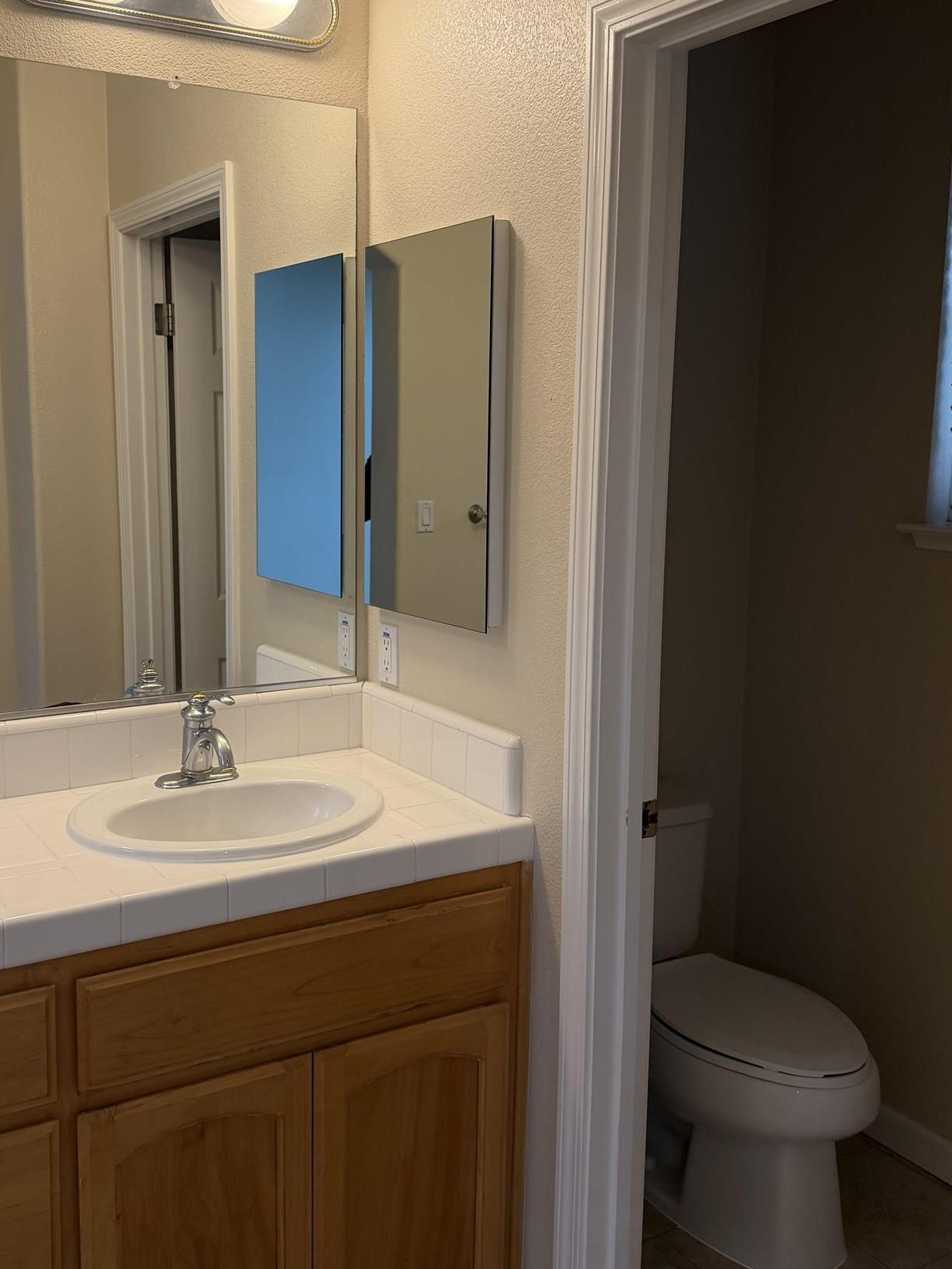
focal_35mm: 34
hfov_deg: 41.6
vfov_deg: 53.9
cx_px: 374
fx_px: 1246
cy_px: 584
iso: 200
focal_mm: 6.76
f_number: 1.78
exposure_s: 1/120
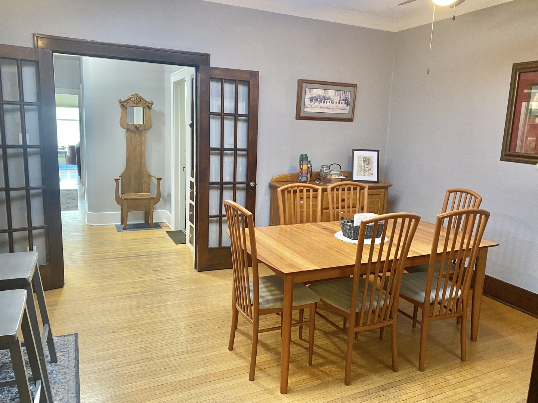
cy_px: 202
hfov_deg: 67.3
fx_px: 404
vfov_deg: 53.1
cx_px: 269
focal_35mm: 26
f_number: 1.8
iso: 400
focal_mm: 4.25
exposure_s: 1/40
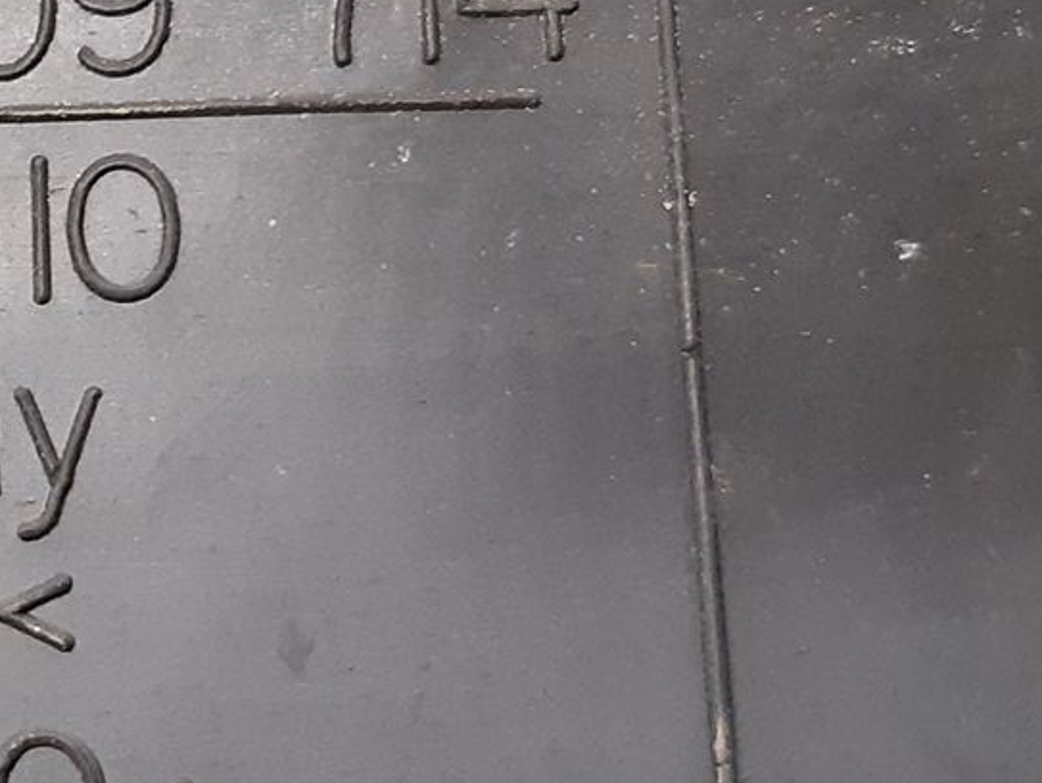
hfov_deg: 18.8
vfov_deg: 15.1
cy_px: 284
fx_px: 2952
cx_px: -265
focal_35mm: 98
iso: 320
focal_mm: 3.93
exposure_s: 1/50
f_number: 1.7
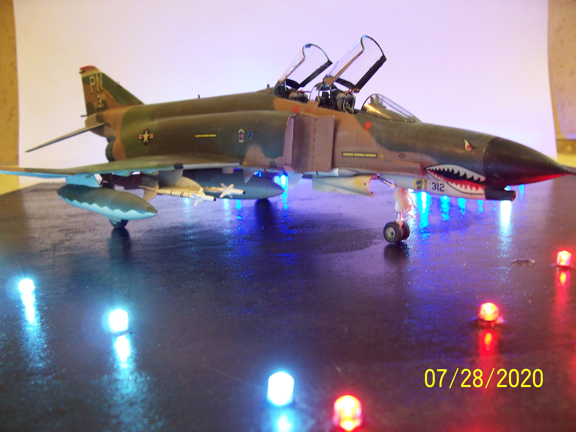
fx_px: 566
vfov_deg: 41.8
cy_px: 216
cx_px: 288
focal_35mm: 34
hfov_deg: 54.0
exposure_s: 1/8
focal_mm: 5.6
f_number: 2.7
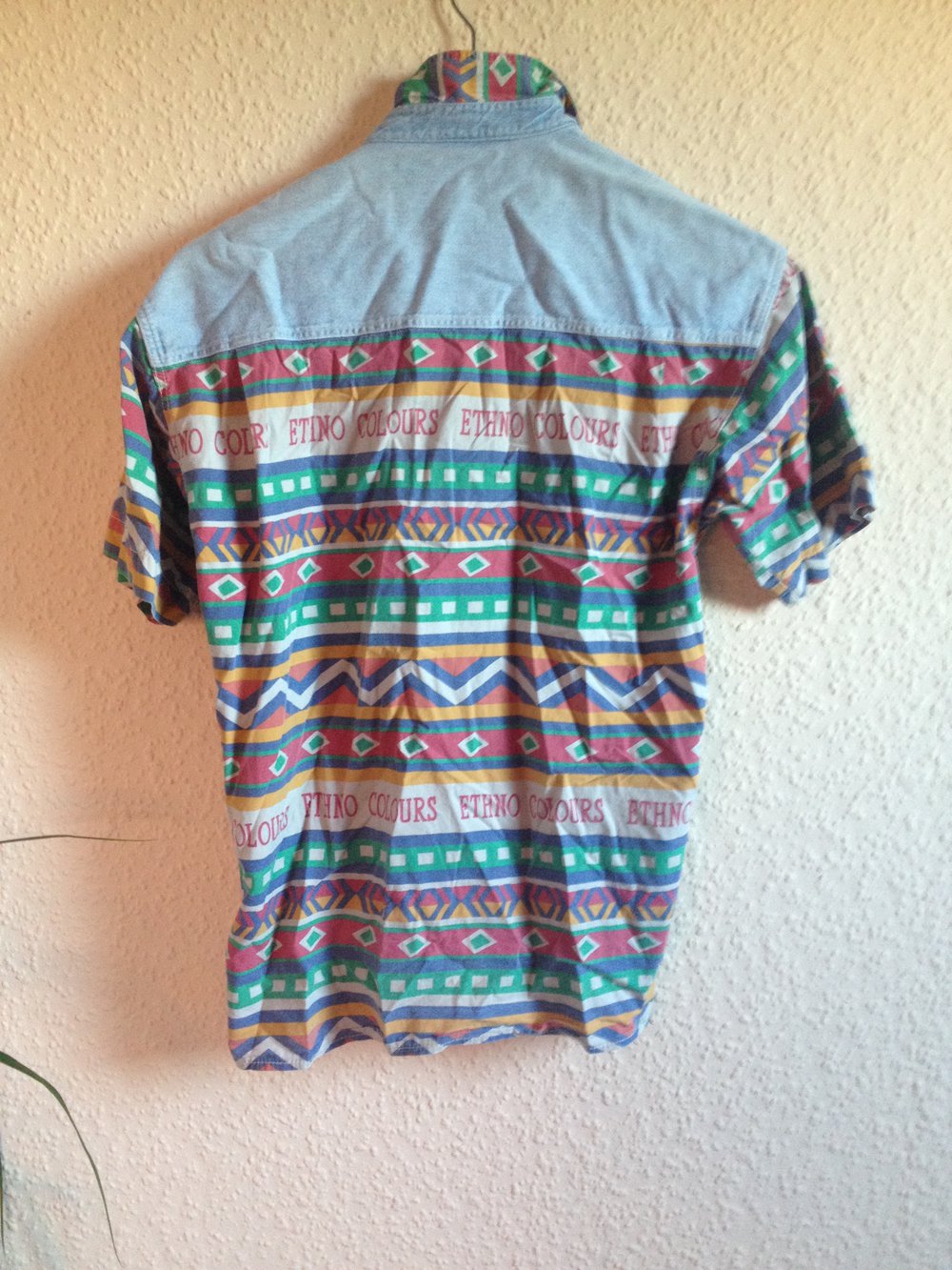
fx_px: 1283
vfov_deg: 52.6
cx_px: 476
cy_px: 635
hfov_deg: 40.7
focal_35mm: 35
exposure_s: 1/20
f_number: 2.4
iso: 160
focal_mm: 4.28
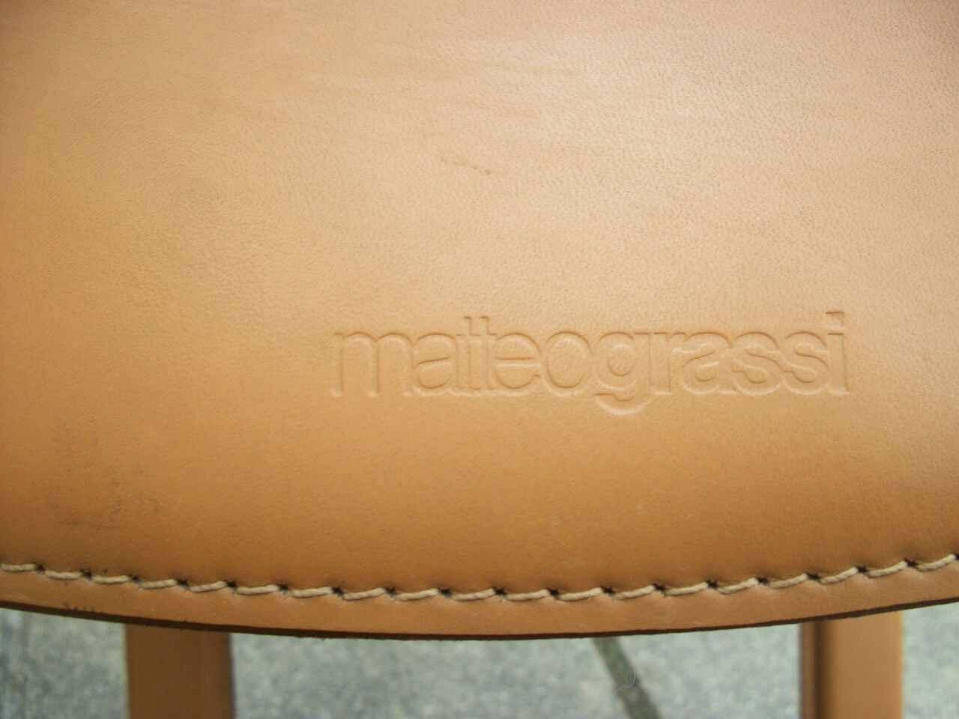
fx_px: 887
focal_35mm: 32
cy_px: 360
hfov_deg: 56.8
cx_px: 480
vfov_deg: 44.2
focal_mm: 5.7
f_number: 8.8
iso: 80
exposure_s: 1/80
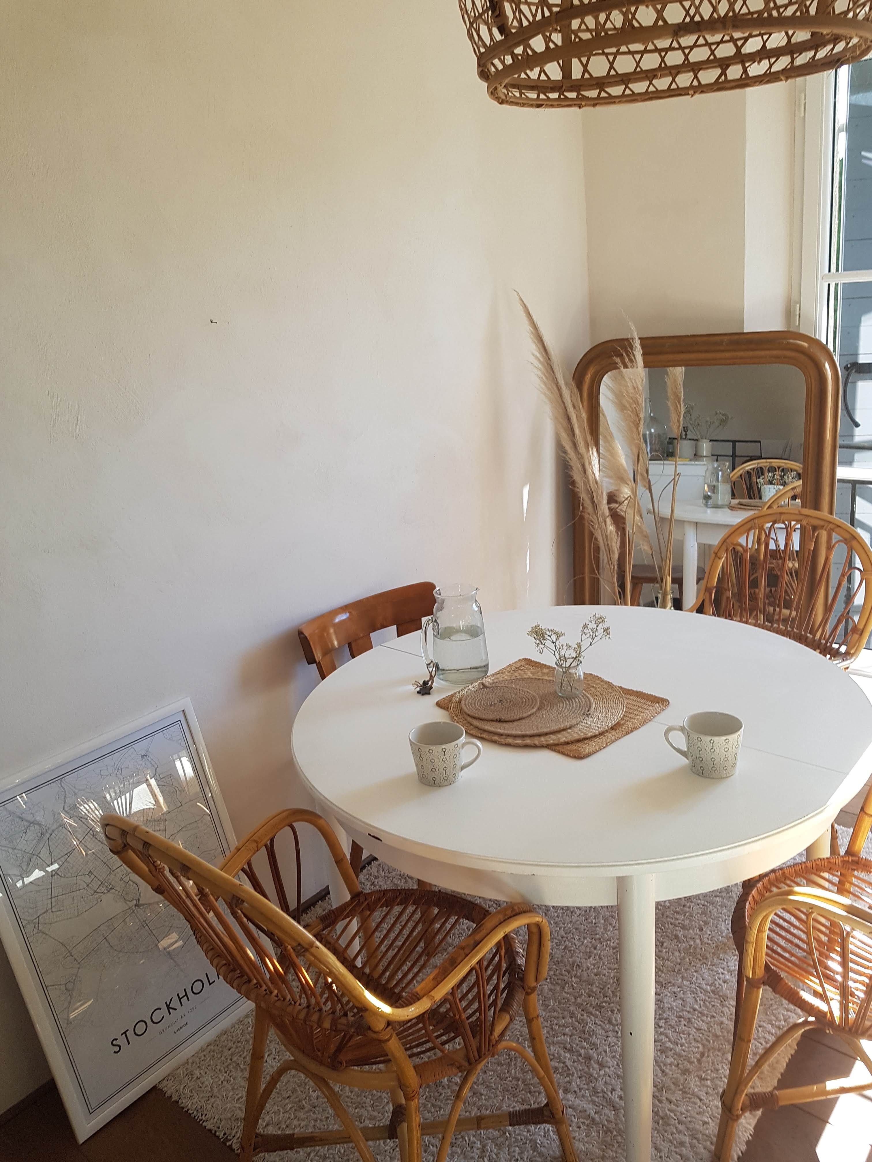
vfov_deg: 67.3
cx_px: 436
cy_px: 581
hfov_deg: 53.1
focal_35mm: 26
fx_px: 873
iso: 50
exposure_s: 1/117
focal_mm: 4.2
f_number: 1.7
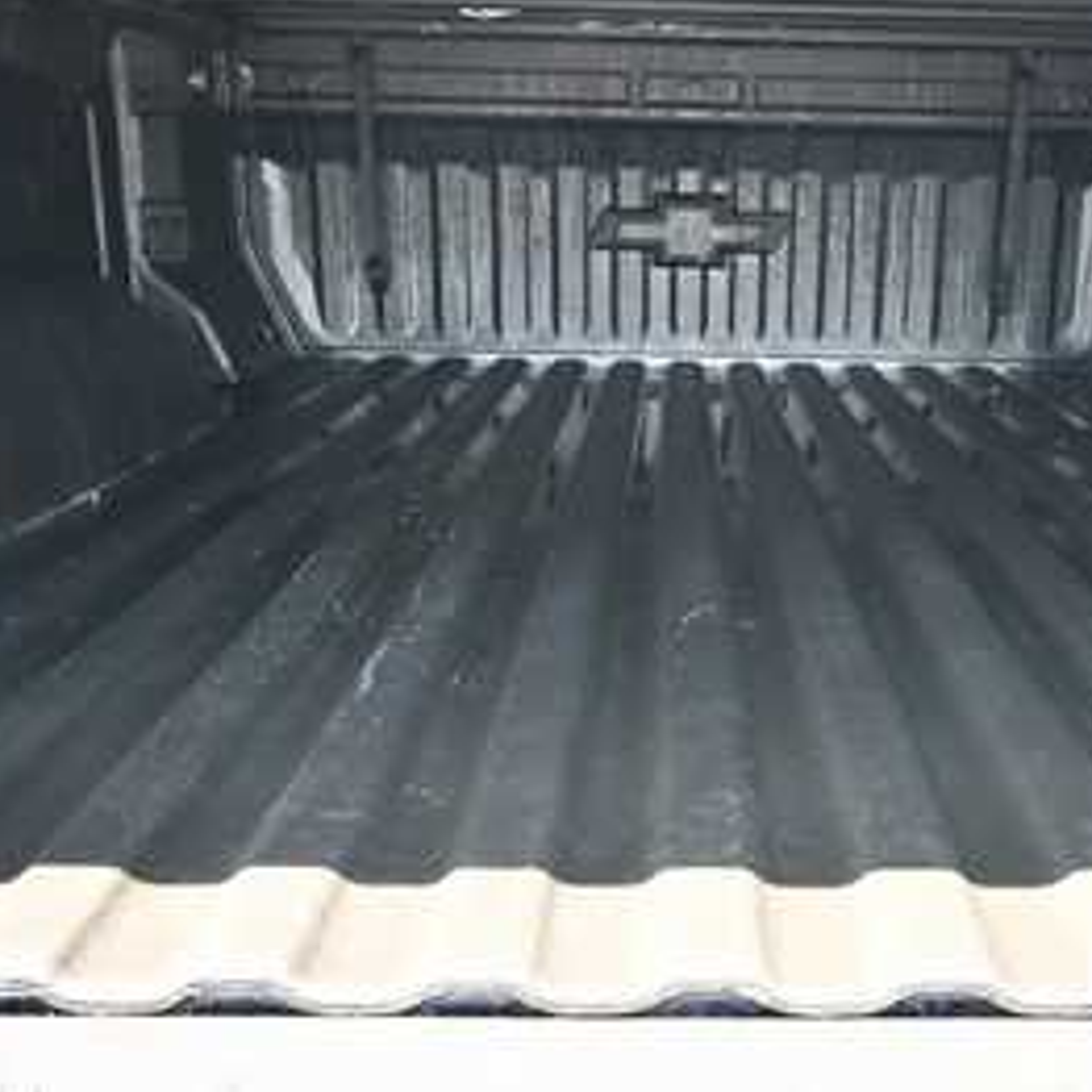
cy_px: 540
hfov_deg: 42.3
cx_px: 721
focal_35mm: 39
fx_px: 1392
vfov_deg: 42.8
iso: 2800
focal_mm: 20
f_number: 5.6
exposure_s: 1/125
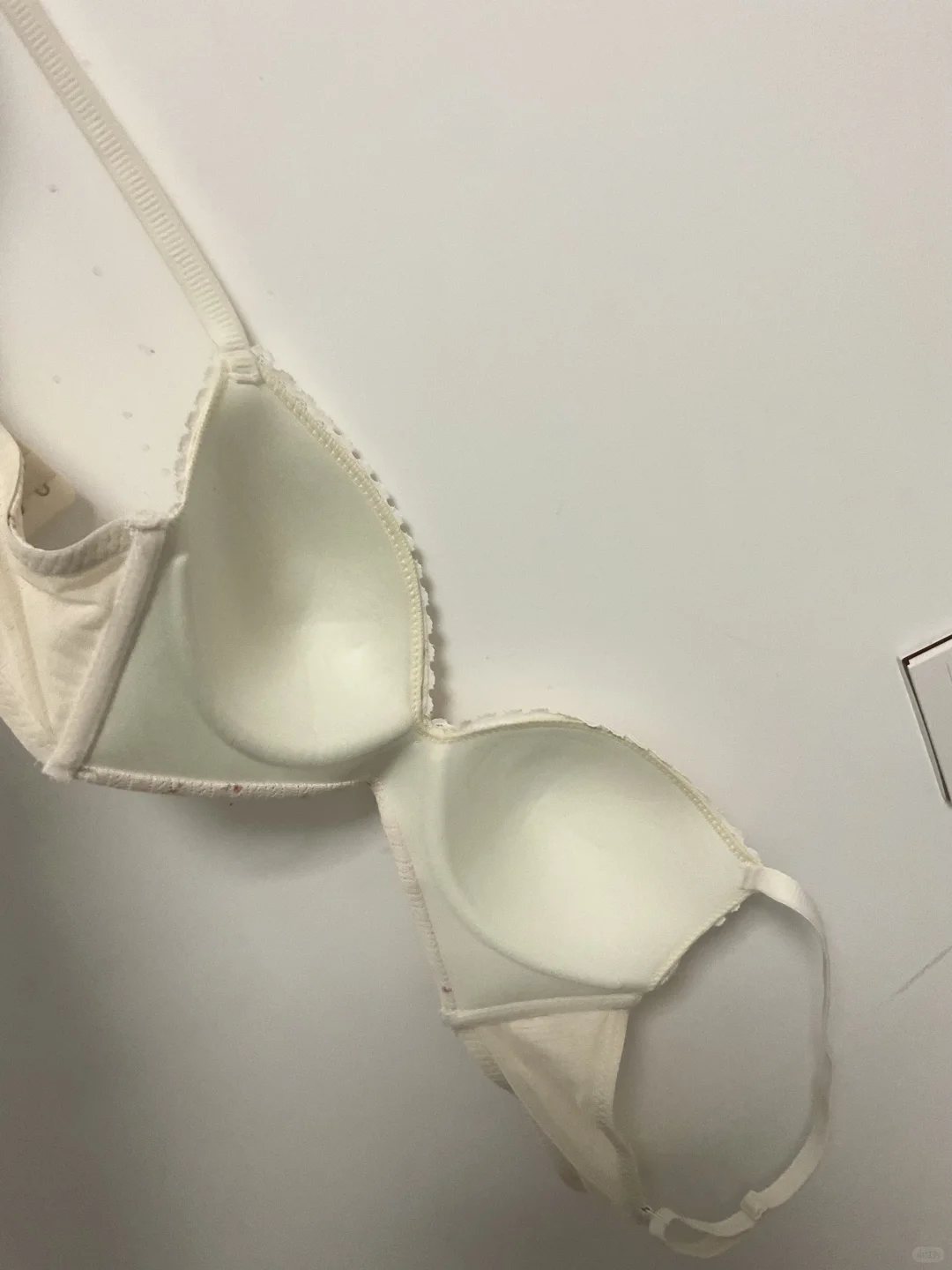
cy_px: 635
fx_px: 1063
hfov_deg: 48.2
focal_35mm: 29
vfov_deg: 61.7
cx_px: 476
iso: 160
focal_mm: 3
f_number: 1.8
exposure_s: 1/60
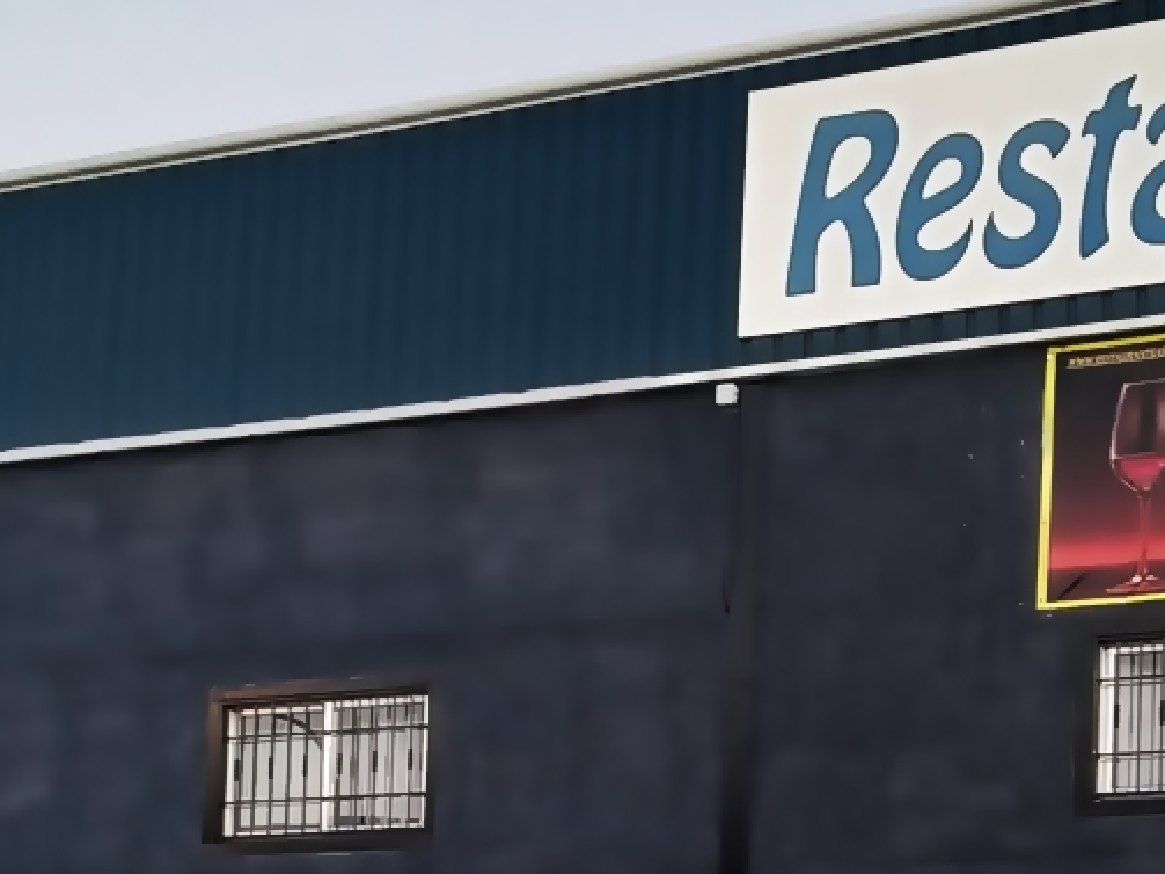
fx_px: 3129
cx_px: 850
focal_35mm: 93
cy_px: 988
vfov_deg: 15.4
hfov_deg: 20.9
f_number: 2.2
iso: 250
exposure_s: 1/33
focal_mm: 3.82
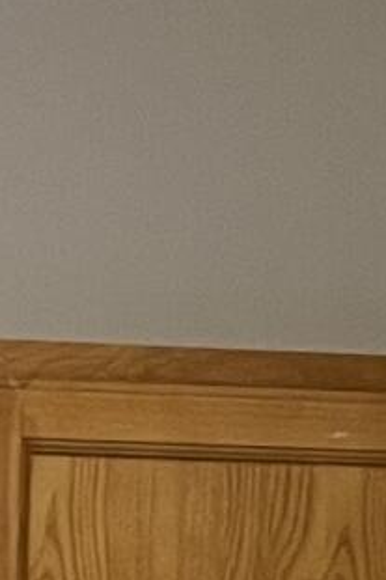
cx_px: -410
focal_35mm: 261
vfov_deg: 7.0
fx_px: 4202
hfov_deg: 5.2
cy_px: 1790
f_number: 1.5
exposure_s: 1/60
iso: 100
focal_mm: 5.7
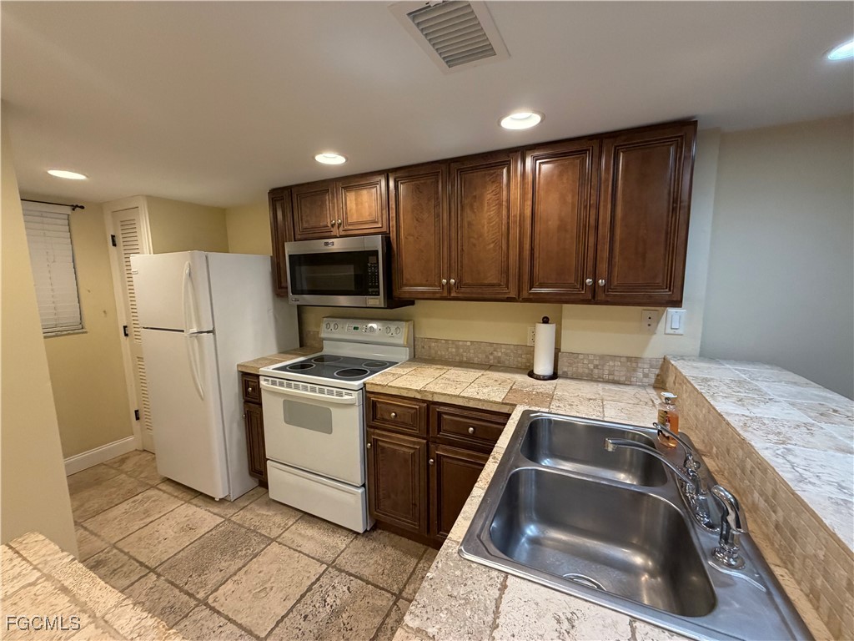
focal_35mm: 14
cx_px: 427
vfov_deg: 85.7
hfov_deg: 102.1
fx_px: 345
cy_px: 320
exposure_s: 1/120
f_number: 2.2
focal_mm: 2.22
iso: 320
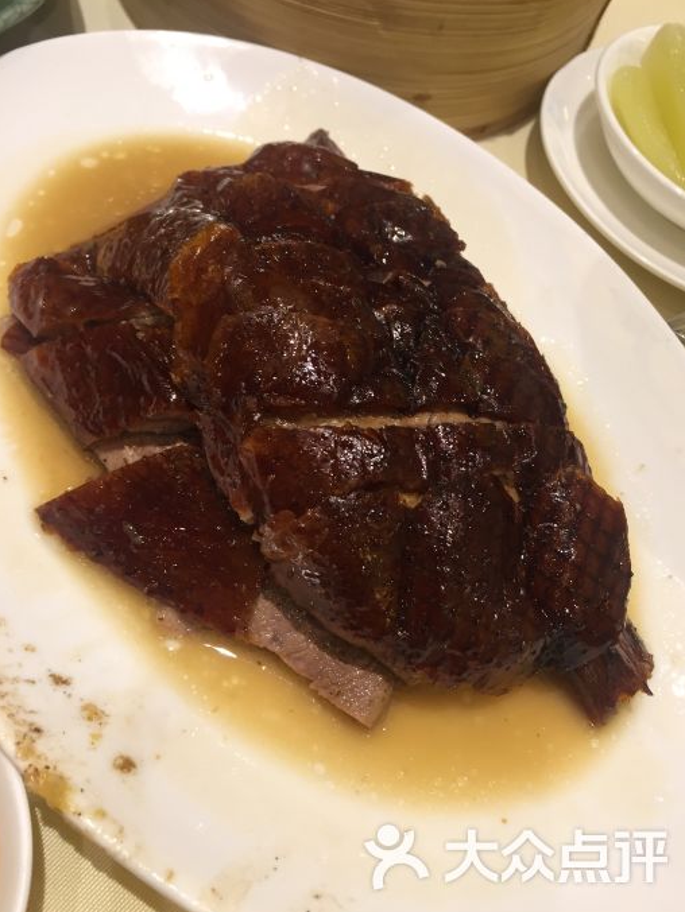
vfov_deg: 60.0
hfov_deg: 46.8
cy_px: 455
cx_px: 349
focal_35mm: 30
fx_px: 791
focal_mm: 4.15
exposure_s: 1/33
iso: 80
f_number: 2.2
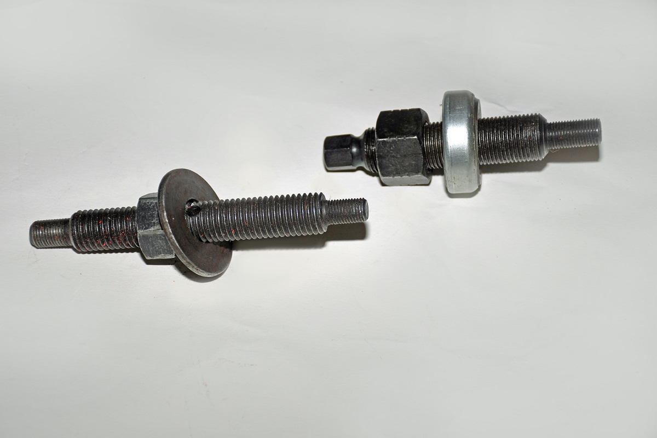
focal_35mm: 84
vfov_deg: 16.3
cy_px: 219
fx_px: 1533
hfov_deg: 24.2
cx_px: 328
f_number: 4.8
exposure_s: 1/60
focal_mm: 56
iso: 100
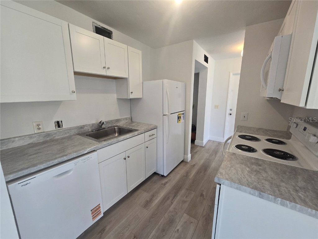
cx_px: 159
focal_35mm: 13
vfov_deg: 89.9
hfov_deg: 106.2
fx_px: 119
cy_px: 120
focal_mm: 2.2
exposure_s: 1/60
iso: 160
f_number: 2.2
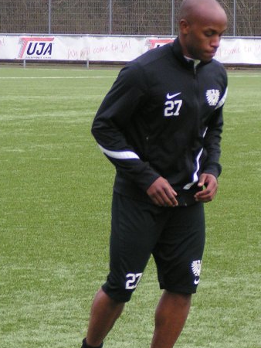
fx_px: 2802
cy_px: 195
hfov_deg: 5.3
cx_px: 171
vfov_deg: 7.1
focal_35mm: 279
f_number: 3.5
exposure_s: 1/160
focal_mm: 24
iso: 125
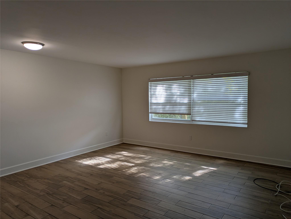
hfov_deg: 69.4
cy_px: 110
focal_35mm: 25
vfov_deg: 54.9
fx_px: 210
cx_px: 146
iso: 78
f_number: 1.89
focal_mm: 5.43
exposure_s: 1/120
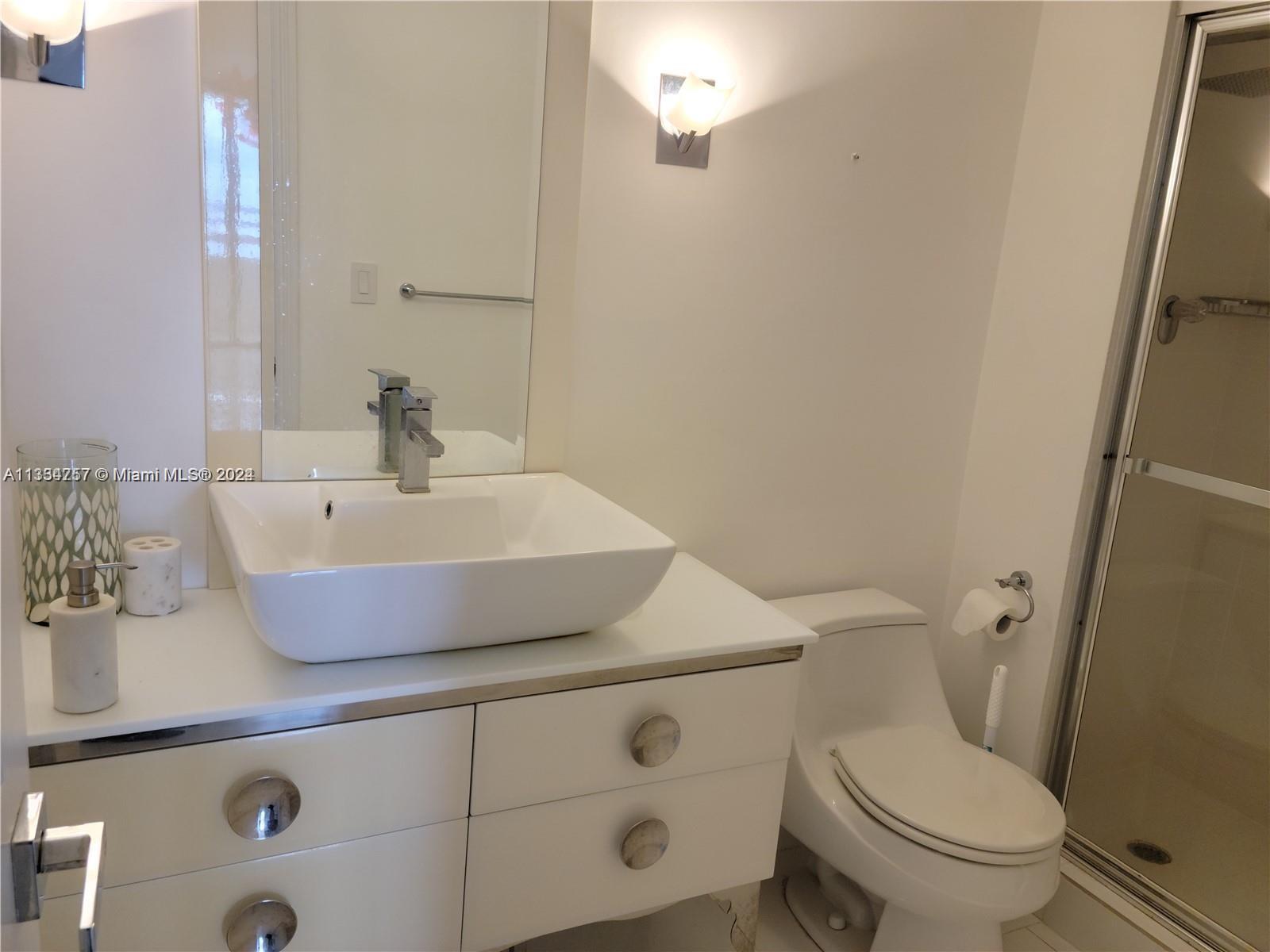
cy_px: 476
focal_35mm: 28
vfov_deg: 49.7
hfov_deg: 63.4
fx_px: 1027
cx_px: 635
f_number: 2
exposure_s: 1/60
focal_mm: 5.9
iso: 200
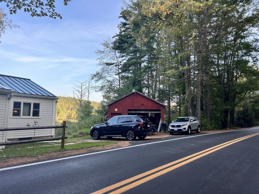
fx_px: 195
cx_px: 130
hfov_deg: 67.3
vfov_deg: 53.1
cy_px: 97
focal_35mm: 26
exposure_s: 1/561
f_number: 1.5
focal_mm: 5.7
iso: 50
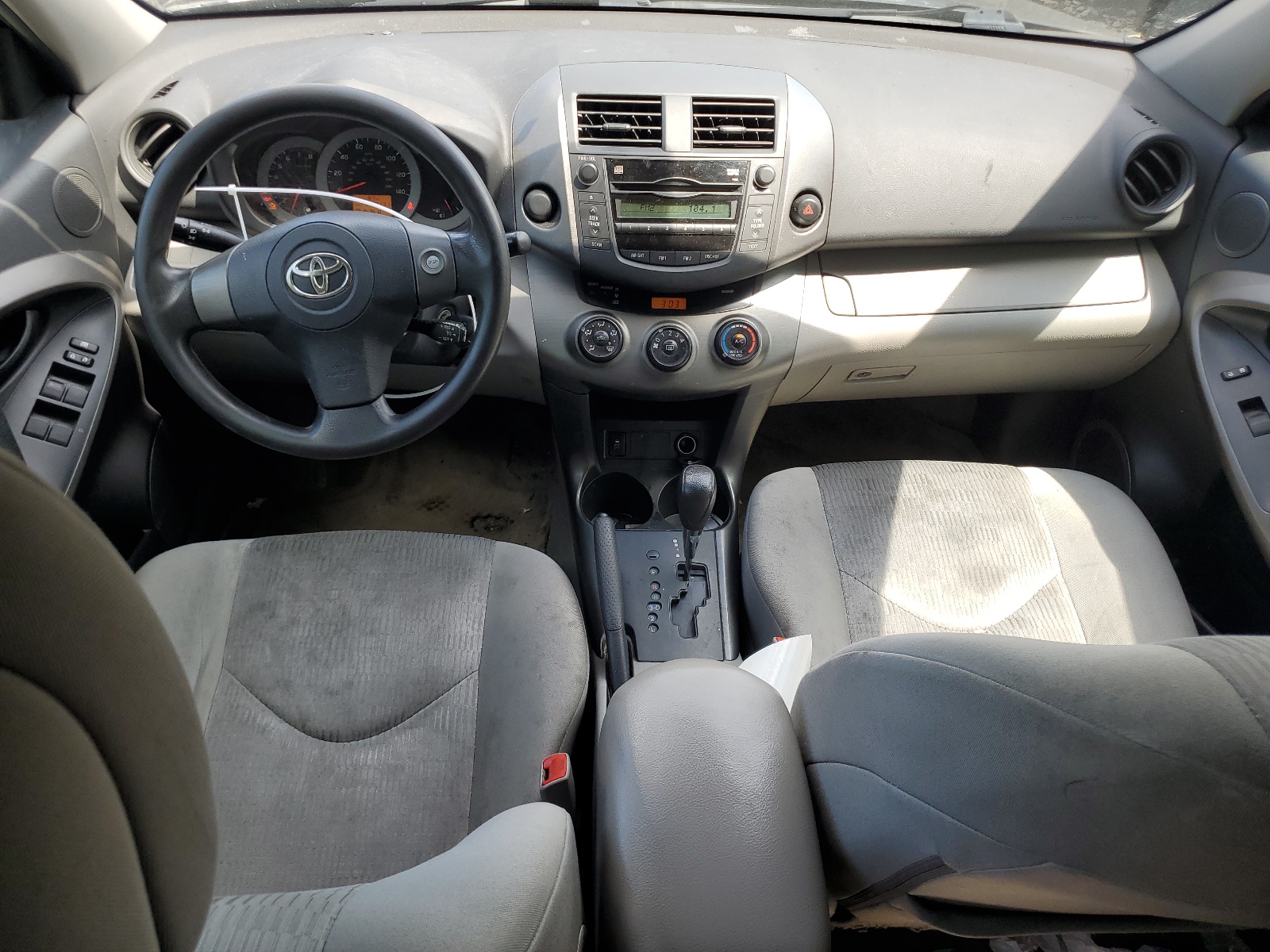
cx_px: 635
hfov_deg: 67.3
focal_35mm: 26
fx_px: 954
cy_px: 476
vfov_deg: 53.1
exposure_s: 1/303
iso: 50
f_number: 1.5
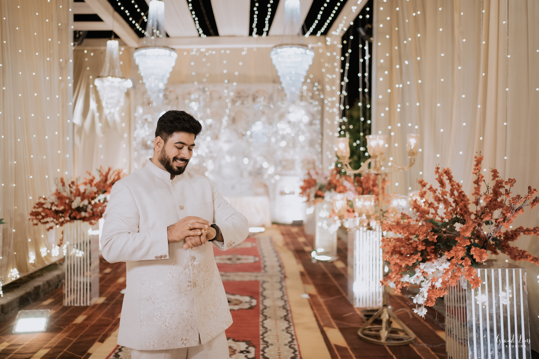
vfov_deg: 37.9
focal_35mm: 35
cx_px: 270
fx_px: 524
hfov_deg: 54.4
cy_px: 180
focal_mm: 35
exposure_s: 1/160
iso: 250
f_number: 1.8
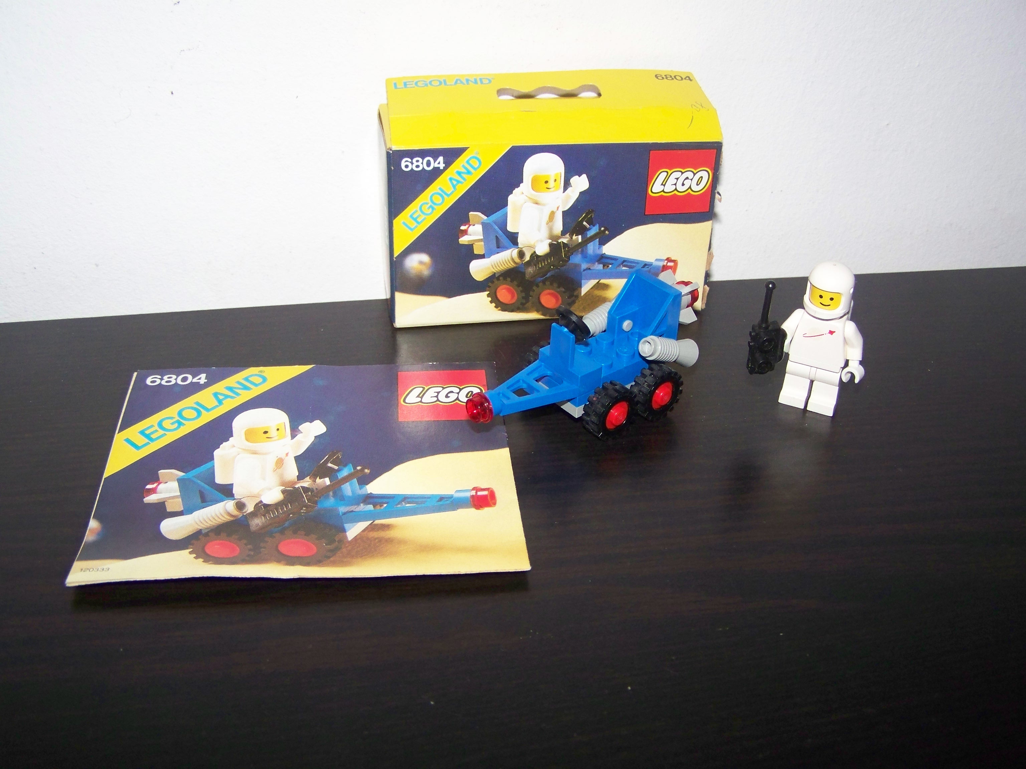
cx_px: 513
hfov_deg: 49.0
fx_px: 1126
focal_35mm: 38
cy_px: 384
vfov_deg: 37.7
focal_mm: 6.3
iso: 200
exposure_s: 1/30
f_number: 2.8
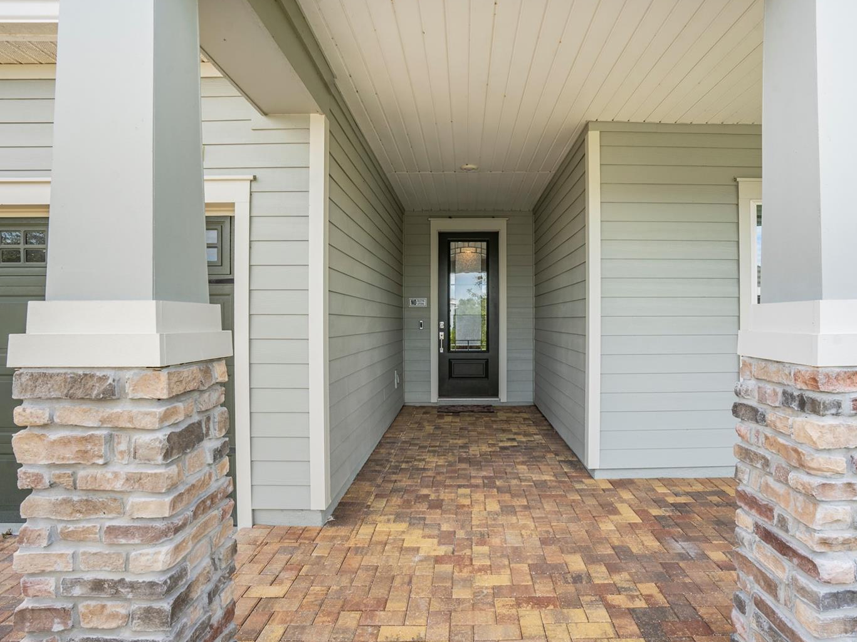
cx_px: 471
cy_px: 326
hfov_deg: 87.5
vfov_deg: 71.6
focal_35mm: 18
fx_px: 446
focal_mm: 16
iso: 160
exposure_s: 1/50
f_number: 9
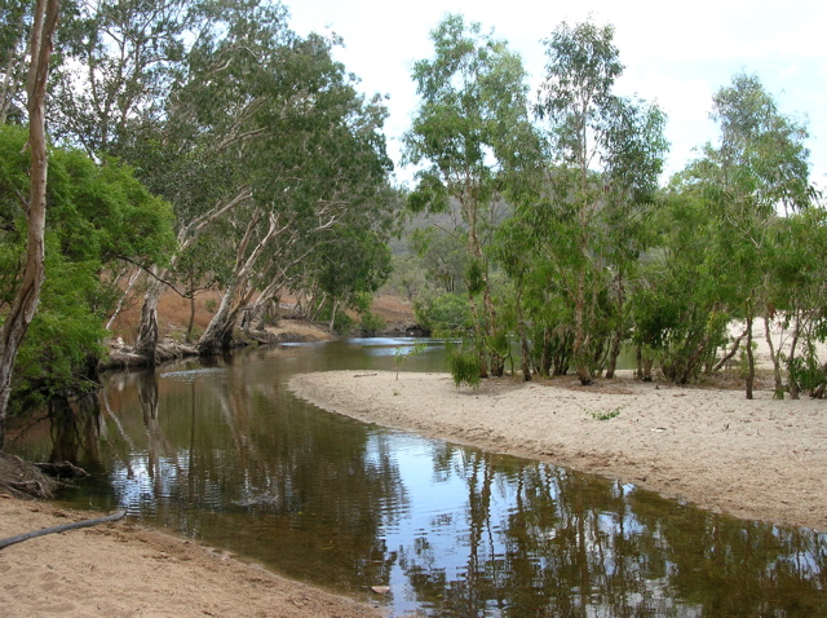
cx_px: 414
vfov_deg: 39.6
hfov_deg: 51.4
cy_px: 309
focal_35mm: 36
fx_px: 859
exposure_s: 1/214
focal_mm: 6
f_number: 3.7
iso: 50
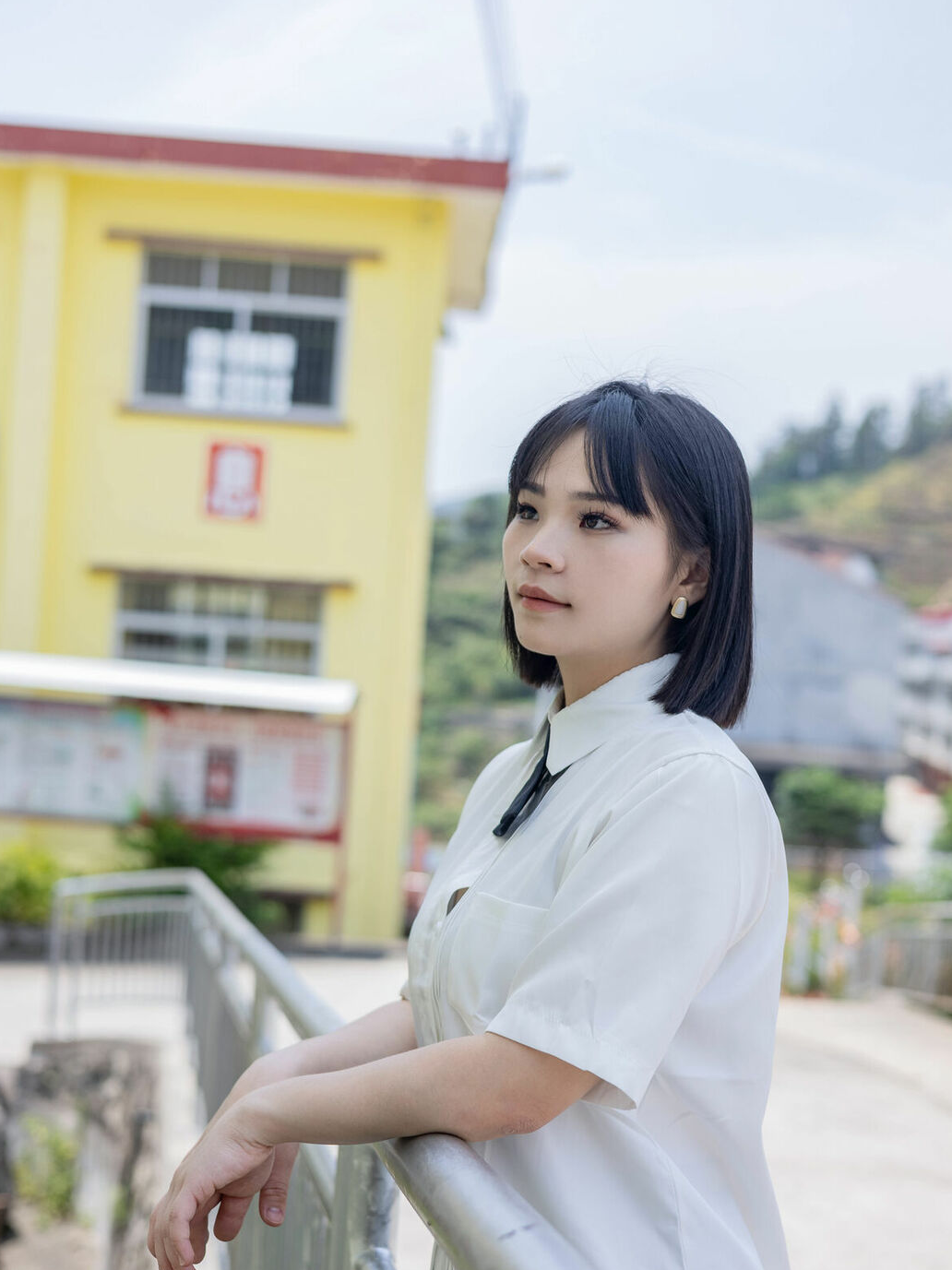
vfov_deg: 34.9
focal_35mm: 55
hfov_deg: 26.5
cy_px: 678
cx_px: 481
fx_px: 2018
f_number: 3.2
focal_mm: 50
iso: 125
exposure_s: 1/1000
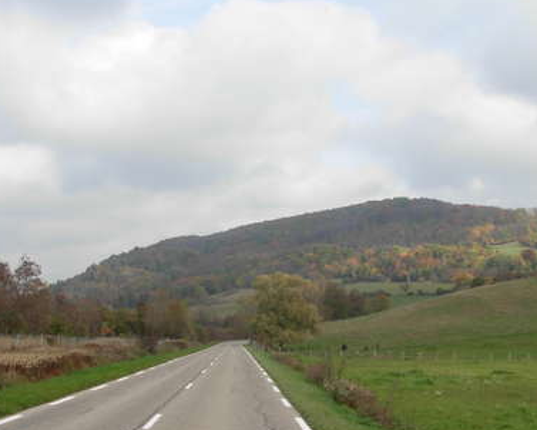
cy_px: 255
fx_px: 938
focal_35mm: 59
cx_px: 251
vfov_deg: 25.8
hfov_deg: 31.9
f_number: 2.9
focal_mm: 6.3
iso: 79
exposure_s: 1/767
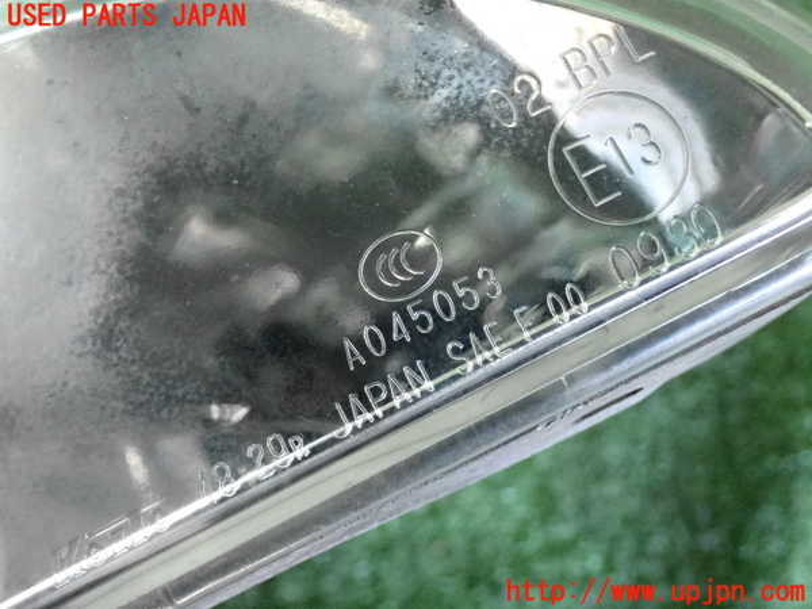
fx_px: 1361
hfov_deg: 33.2
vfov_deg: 25.2
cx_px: 406
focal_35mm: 58
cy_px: 304
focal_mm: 10.35
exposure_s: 1/125
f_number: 3.5
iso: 2500
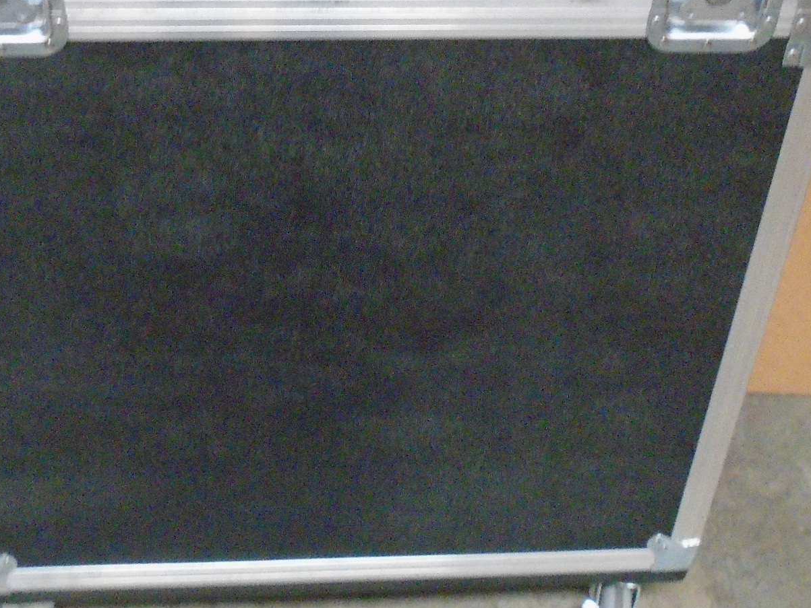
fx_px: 1312
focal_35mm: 56
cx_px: 362
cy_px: 145
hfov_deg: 34.3
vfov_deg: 25.8
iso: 800
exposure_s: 1/30
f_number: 3.2
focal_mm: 4.6
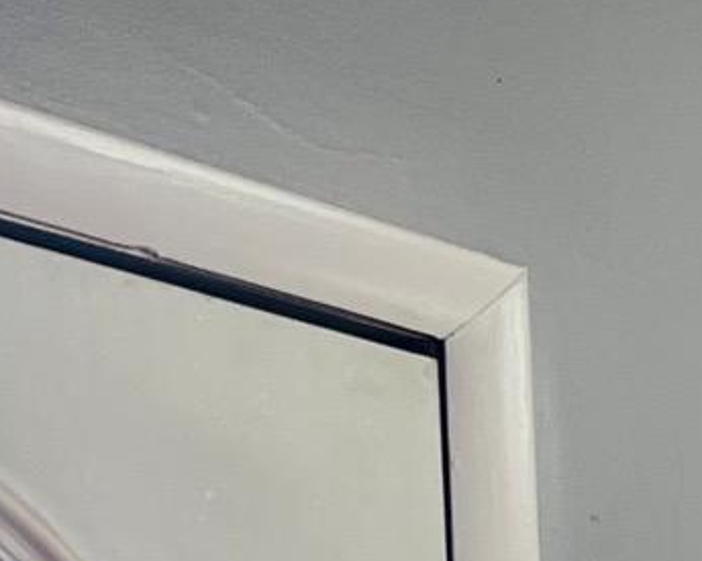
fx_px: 3136
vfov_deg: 9.1
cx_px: 1712
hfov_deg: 10.8
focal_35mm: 151
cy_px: 1408
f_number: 1.5
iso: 80
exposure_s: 1/60
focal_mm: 5.7
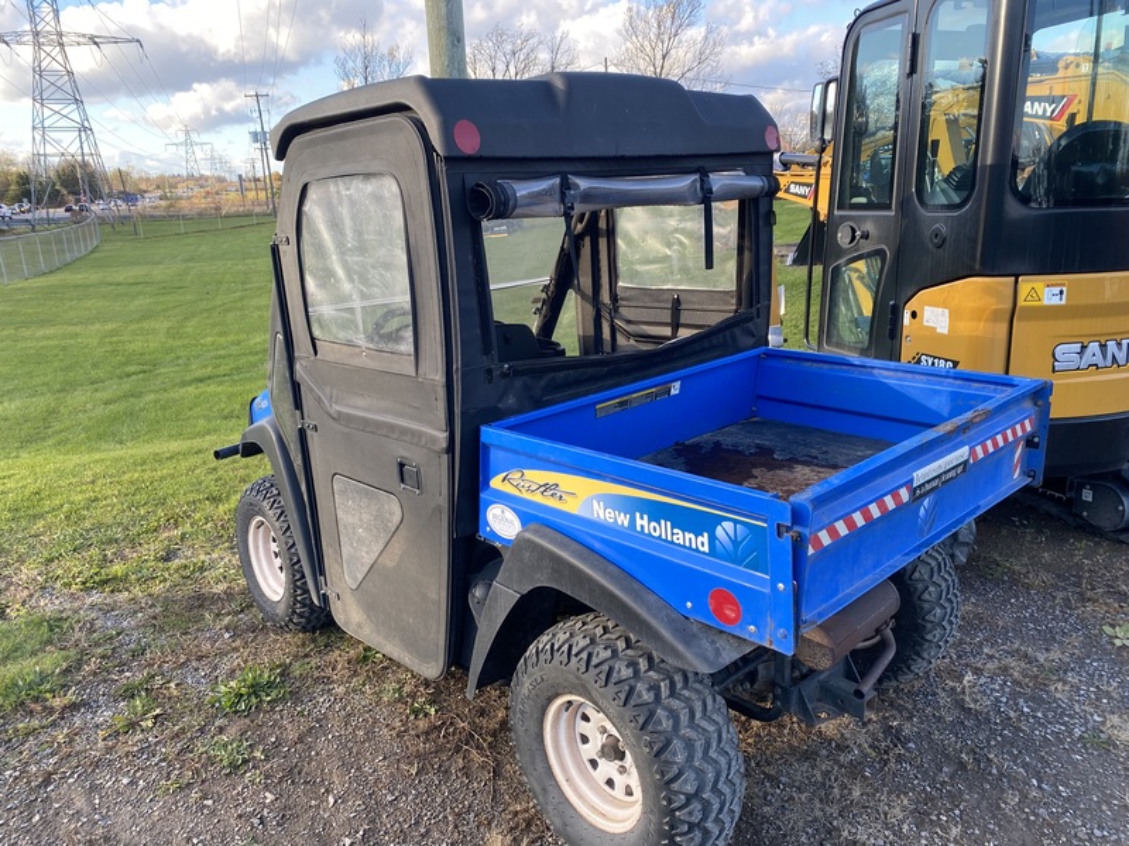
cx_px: 564
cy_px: 423
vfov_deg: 53.1
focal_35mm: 26
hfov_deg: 67.3
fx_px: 848
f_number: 1.8
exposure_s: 1/194
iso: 32
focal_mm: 4.25
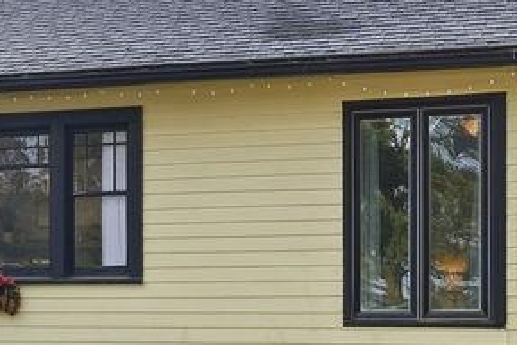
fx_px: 1221
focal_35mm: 85
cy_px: 255
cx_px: 45
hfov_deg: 23.2
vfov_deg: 16.0
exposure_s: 1/1000
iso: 100
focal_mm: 24
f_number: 8
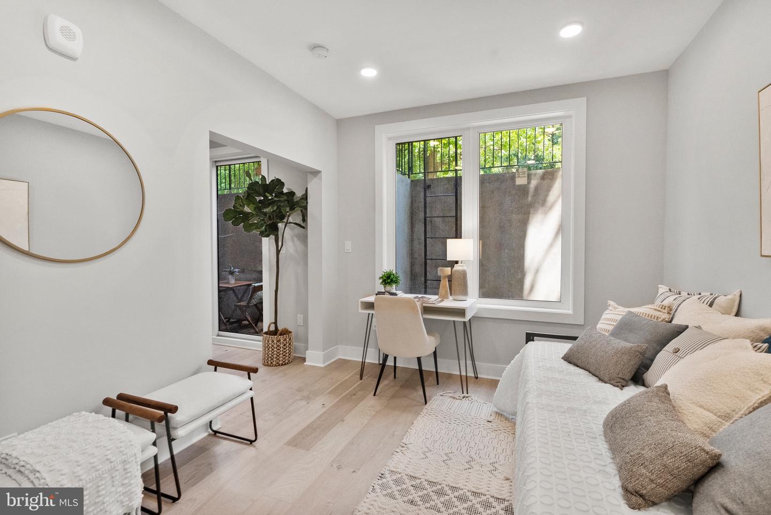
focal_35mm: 16
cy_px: 258
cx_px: 386
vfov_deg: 73.8
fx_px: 343
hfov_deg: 96.7
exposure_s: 1/15
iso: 3200
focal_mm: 16
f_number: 8
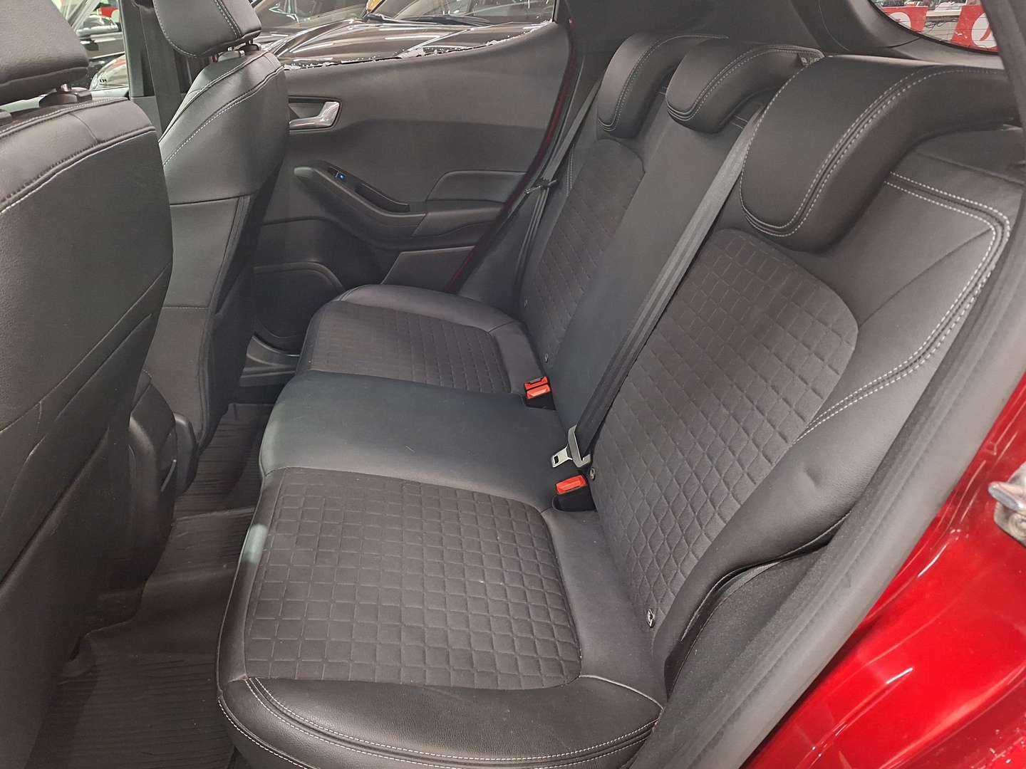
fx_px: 682
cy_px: 384
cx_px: 513
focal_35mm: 23
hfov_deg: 73.9
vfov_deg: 58.9
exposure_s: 1/20
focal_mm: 5.54
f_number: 1.8
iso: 1250
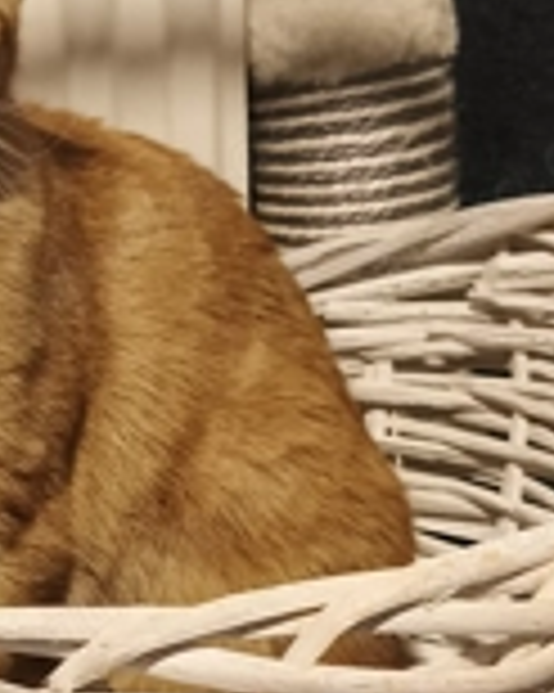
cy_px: 279
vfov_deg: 16.4
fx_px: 2400
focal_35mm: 117
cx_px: 23
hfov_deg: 13.0
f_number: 1.65
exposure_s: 1/33.3
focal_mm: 6.18
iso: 1000
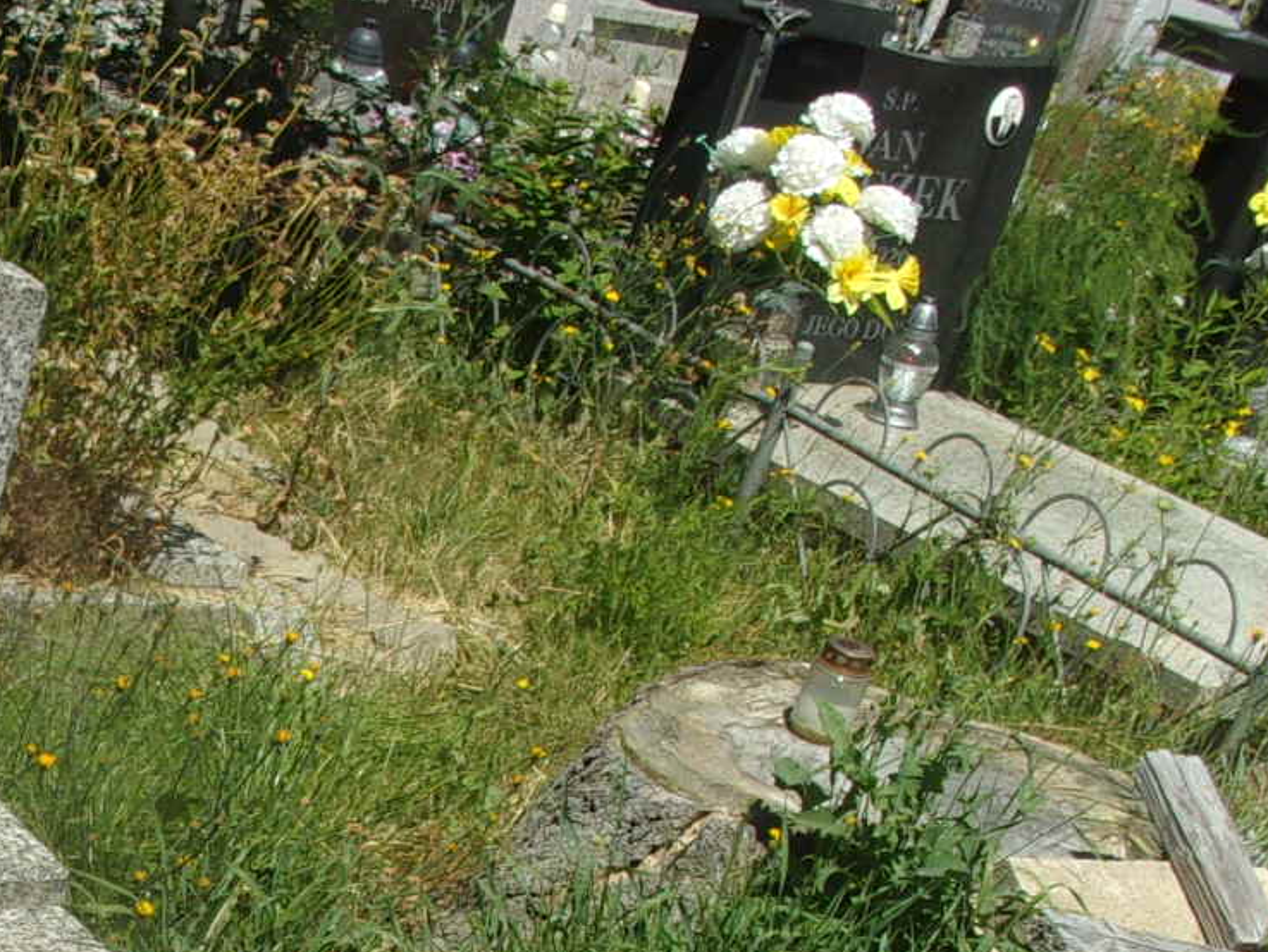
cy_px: 1157
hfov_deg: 18.6
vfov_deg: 14.3
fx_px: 3664
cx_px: -258
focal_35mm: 100
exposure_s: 1/120
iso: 80
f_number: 11.8
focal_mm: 6.4
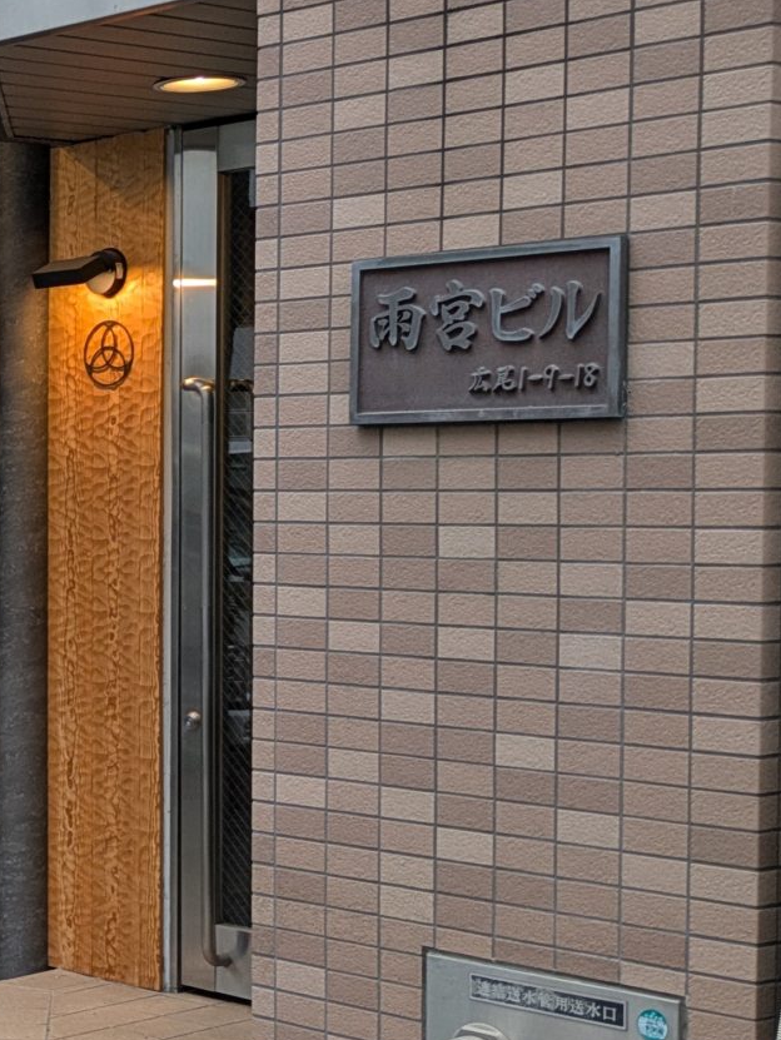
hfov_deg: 17.3
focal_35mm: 77
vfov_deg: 25.3
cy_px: 596
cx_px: -375
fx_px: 2315
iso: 74
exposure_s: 1/100
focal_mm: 5.43
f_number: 1.89
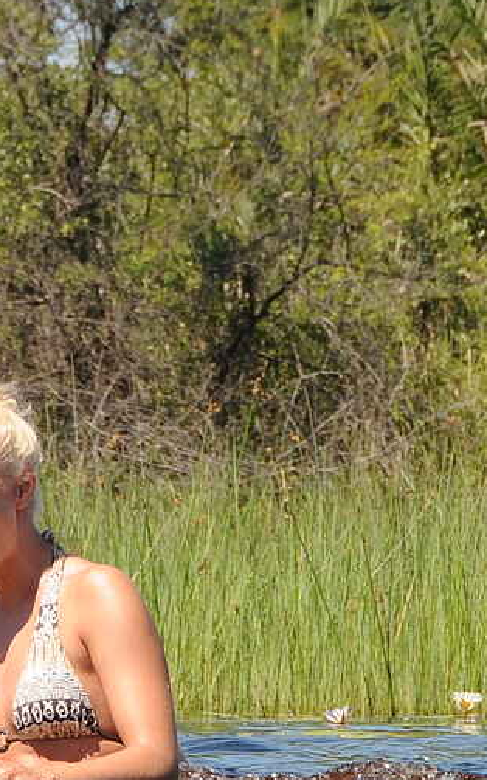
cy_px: 371
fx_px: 11773
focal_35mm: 554
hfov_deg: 2.4
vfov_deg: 3.8
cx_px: 437
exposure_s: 1/320
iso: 200
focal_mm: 95
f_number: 9
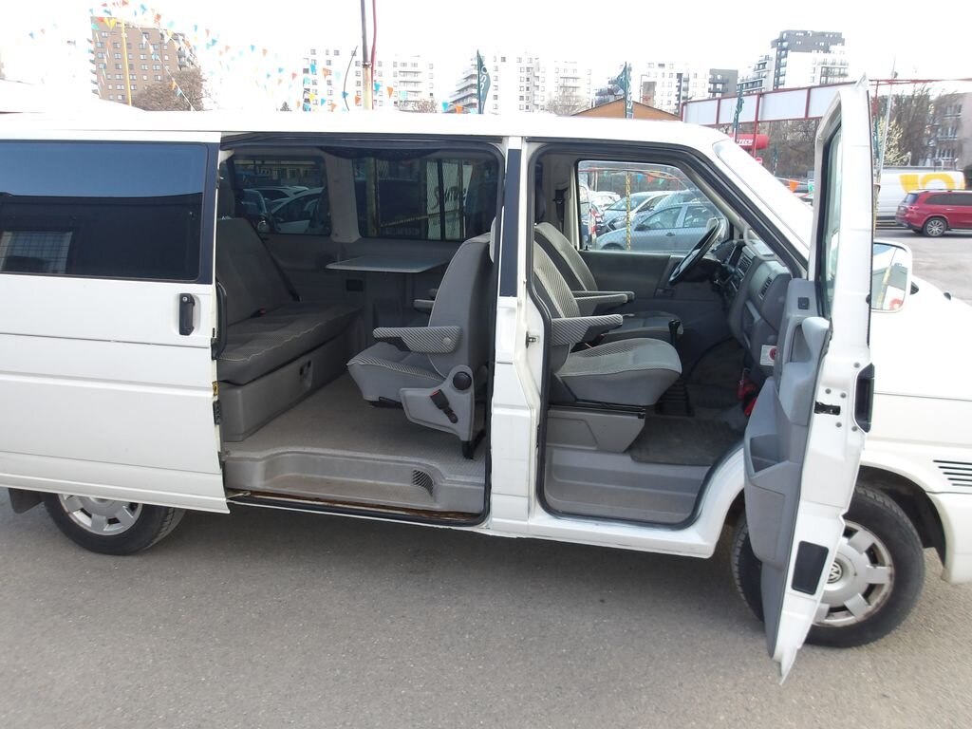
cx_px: 486
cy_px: 364
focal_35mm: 27
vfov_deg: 51.4
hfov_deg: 65.3
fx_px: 758
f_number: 3
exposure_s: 1/89
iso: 100
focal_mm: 4.9
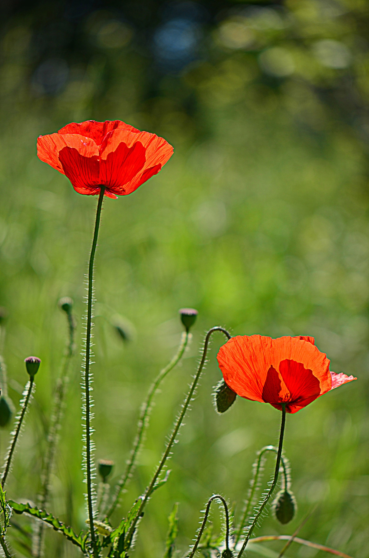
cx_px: 184
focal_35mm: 128
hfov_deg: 10.7
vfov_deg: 16.1
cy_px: 279
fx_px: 1970
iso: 100
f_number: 3.5
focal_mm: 85
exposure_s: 1/1000
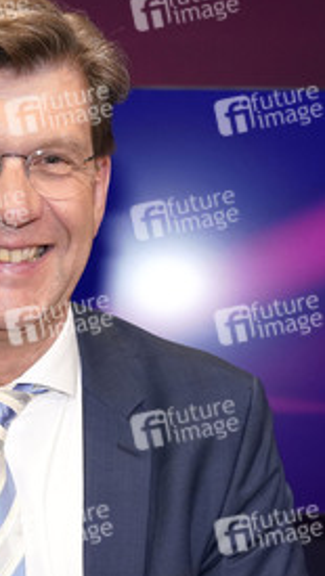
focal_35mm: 67
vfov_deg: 31.4
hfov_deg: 17.6
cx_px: 3
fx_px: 1025
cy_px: 268
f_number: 5
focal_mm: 39
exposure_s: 1/160
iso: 2000
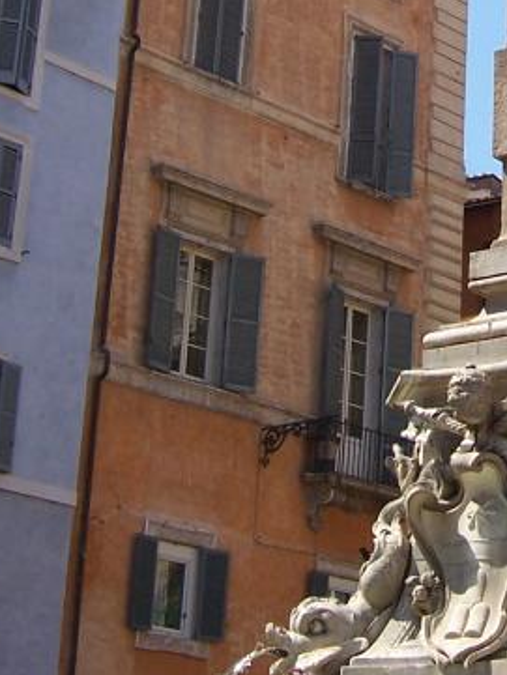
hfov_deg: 14.3
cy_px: 82
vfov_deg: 19.0
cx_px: 509
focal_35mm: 102
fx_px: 1991
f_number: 4.8
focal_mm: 6
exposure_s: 1/350
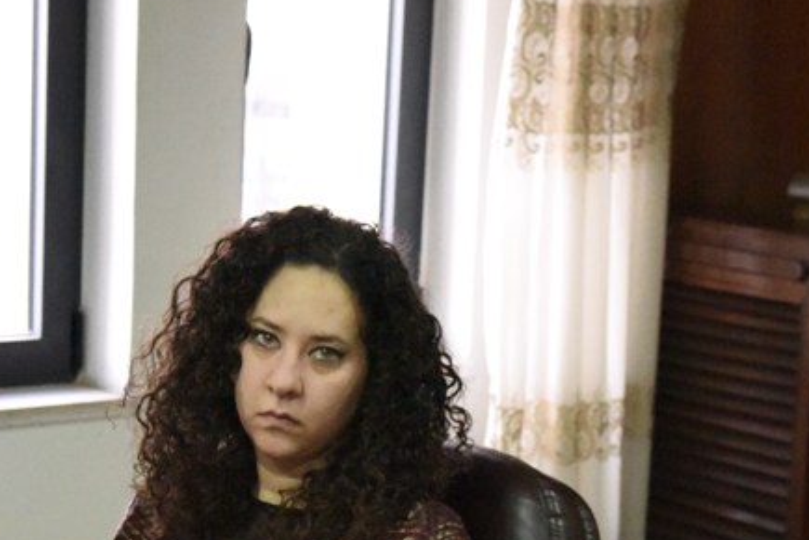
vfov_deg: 12.0
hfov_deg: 18.1
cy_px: 517
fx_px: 2539
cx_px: 417
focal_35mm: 113
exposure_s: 1/200
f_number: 7.1
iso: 12800
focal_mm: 48
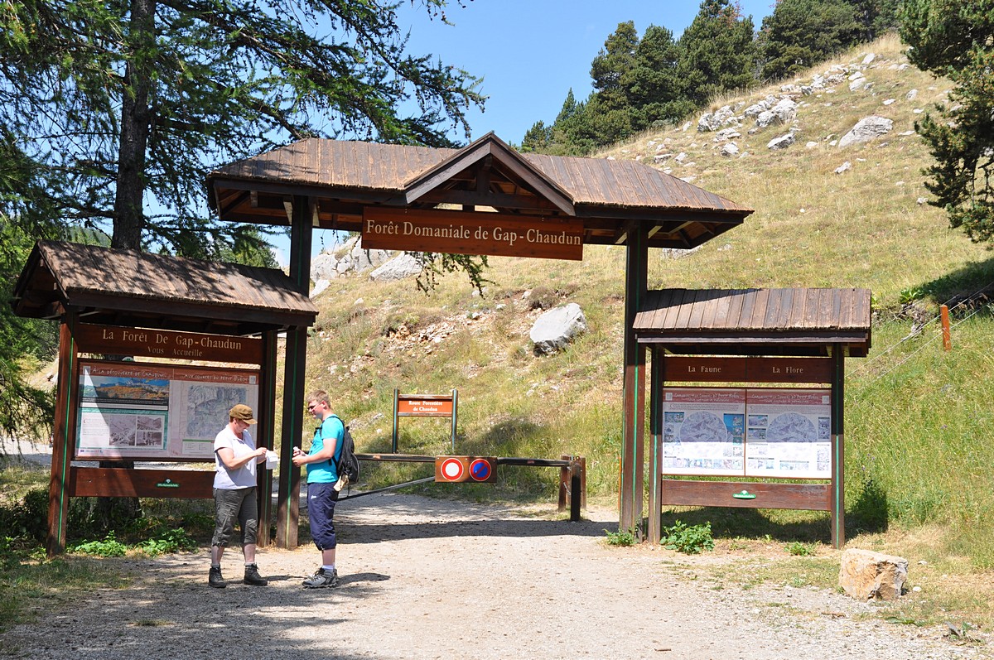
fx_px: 1324
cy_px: 330
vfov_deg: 28.0
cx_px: 497
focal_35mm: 48
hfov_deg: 41.2
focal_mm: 32
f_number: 9
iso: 200
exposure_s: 1/320
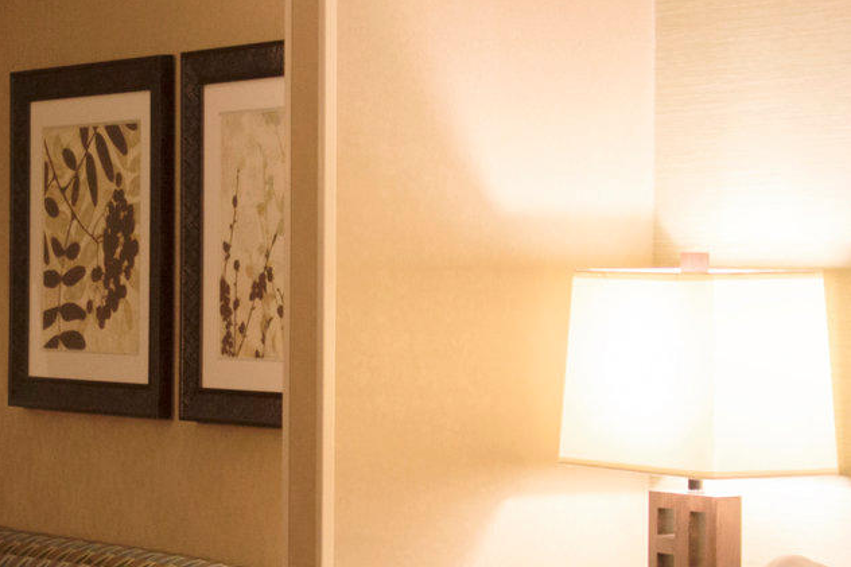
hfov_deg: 15.0
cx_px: 253
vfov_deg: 10.1
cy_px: 374
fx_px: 3214
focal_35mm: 136
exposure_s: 1/40
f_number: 2.8
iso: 800
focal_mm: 28
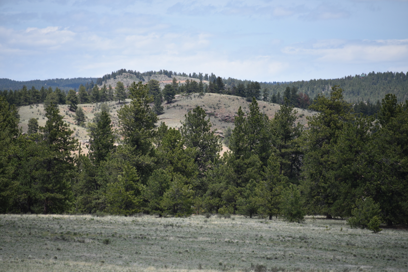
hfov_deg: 8.2
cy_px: 136
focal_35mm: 250
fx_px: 2834
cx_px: 204
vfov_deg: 5.5
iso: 140
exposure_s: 1/500
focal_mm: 250
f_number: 5.6
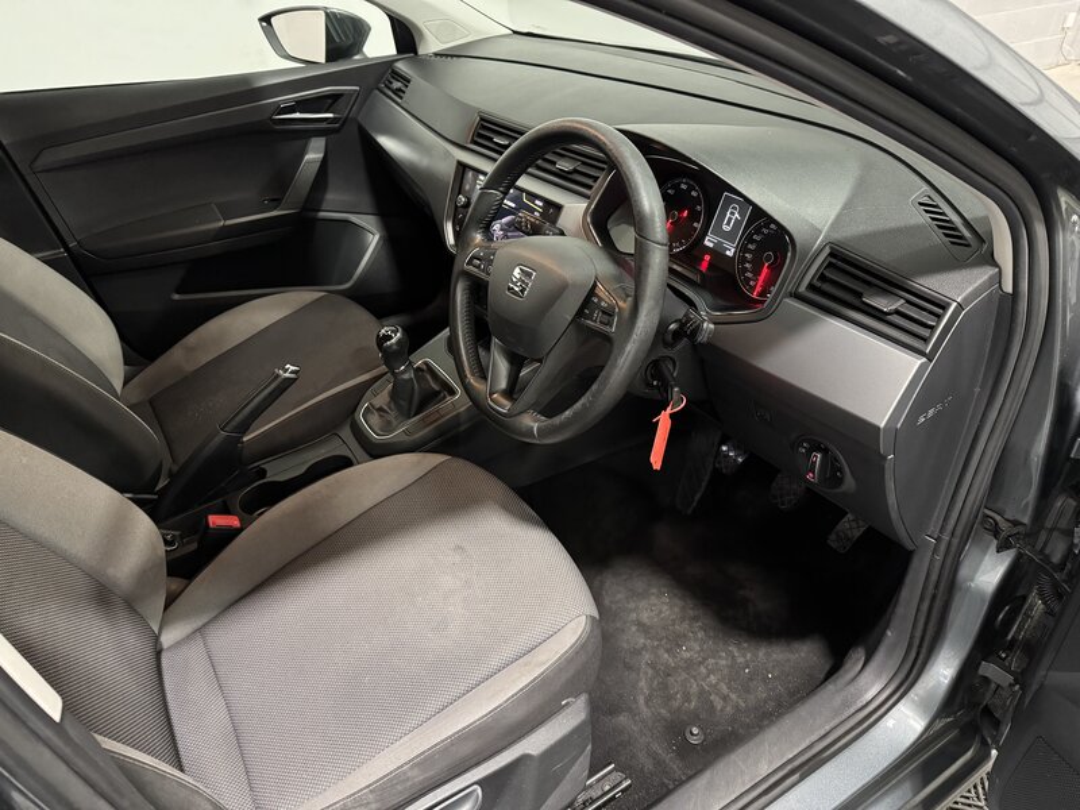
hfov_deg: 71.6
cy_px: 405
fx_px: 749
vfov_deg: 56.8
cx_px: 540
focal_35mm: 24
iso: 1000
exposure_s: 1/33
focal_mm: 6.76
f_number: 1.78
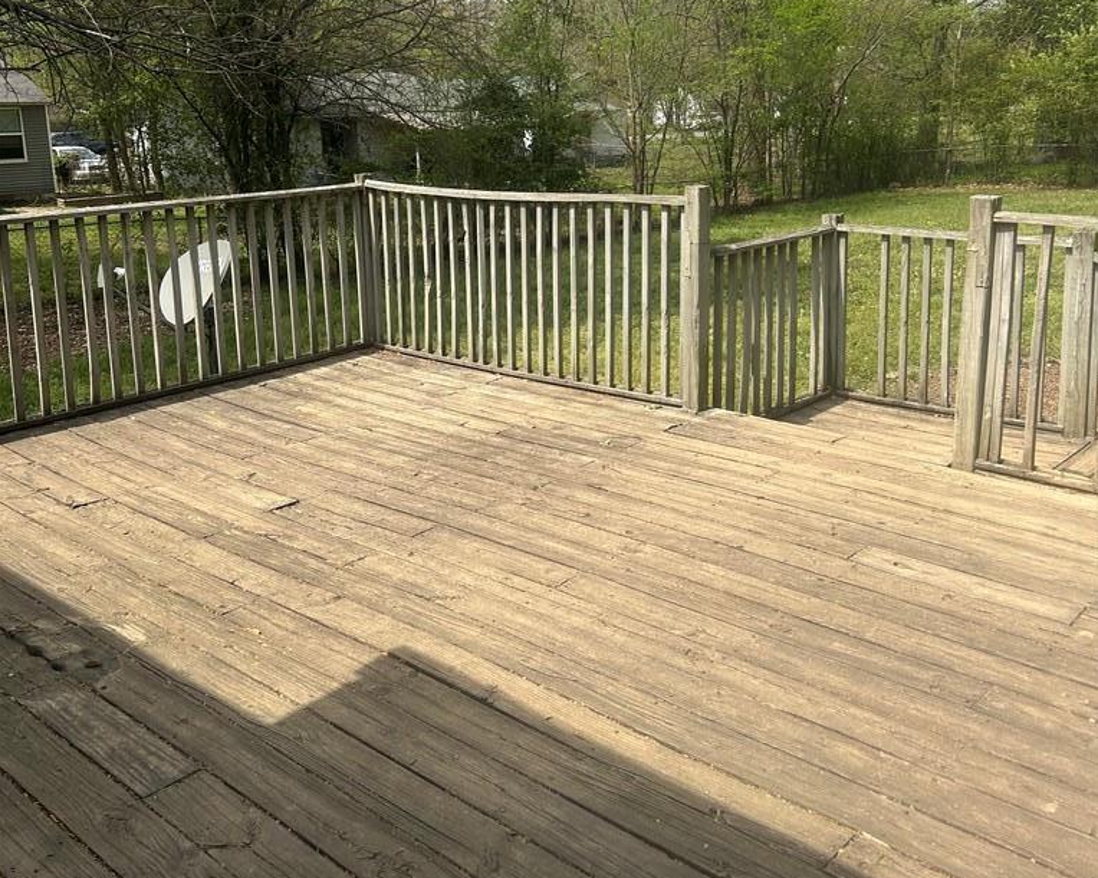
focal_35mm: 34
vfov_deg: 42.9
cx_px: 550
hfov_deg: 52.8
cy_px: 313
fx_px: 1105
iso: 50
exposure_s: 1/2915
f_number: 1.5
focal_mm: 5.7
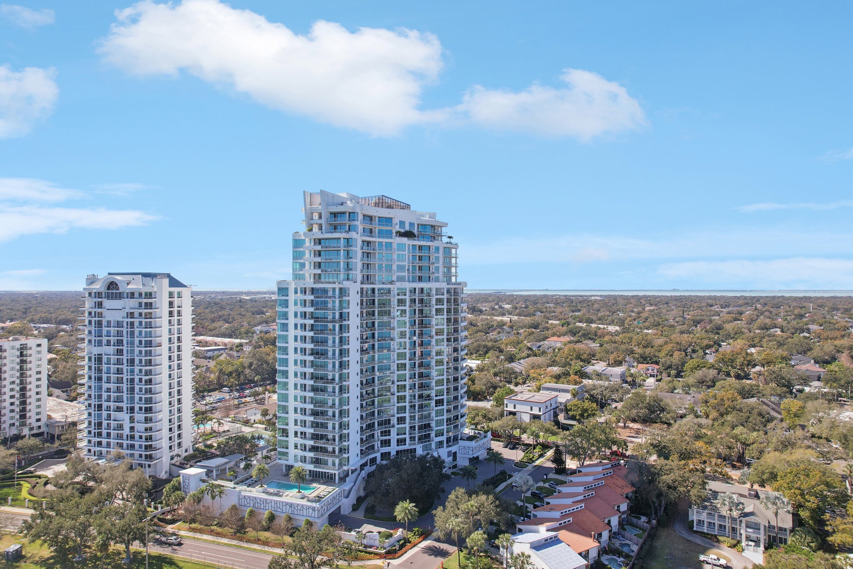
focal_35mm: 22
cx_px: 426
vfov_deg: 57.2
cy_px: 284
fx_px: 521
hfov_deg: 78.6
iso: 130
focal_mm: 8.38
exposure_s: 1/2000
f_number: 2.8
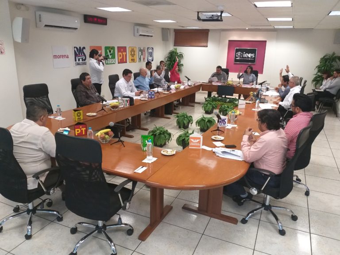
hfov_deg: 67.3
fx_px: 255
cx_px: 170
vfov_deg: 53.1
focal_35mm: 26
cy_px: 128
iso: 200
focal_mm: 3.93
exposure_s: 1/60
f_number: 1.7
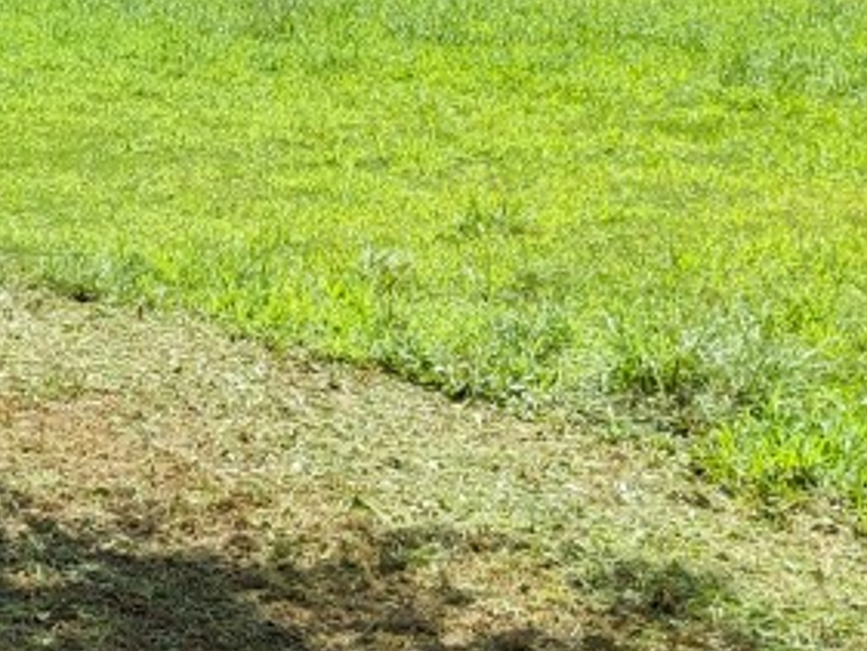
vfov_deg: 15.0
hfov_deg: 20.0
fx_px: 2405
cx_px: 59
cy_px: -99
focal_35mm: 96
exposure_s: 1/2924
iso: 54
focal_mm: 4.38
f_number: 1.73
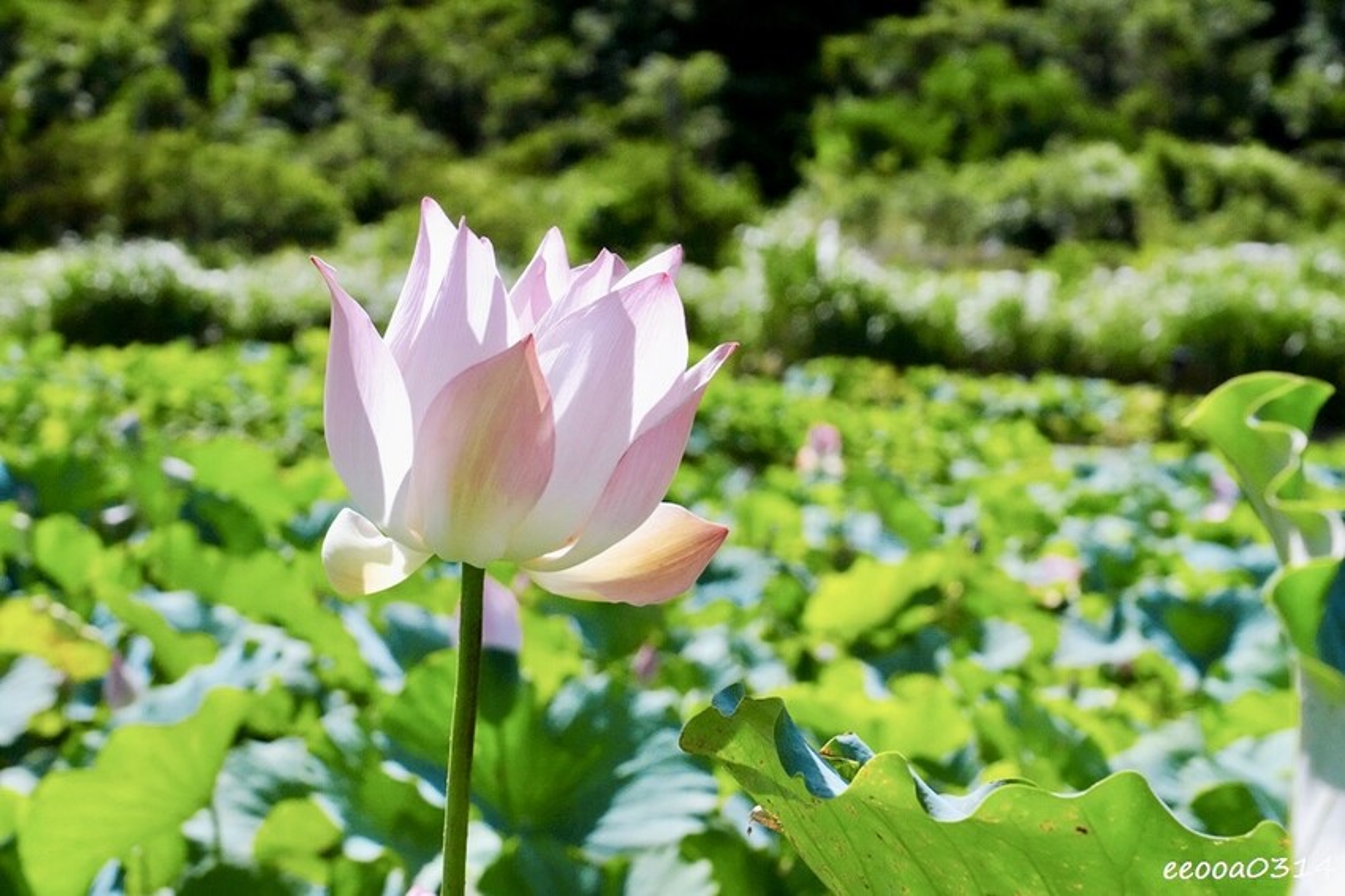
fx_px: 3921
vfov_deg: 13.0
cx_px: 672
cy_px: 448
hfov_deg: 19.5
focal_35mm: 105
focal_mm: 105
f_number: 13
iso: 6400
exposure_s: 1/5000
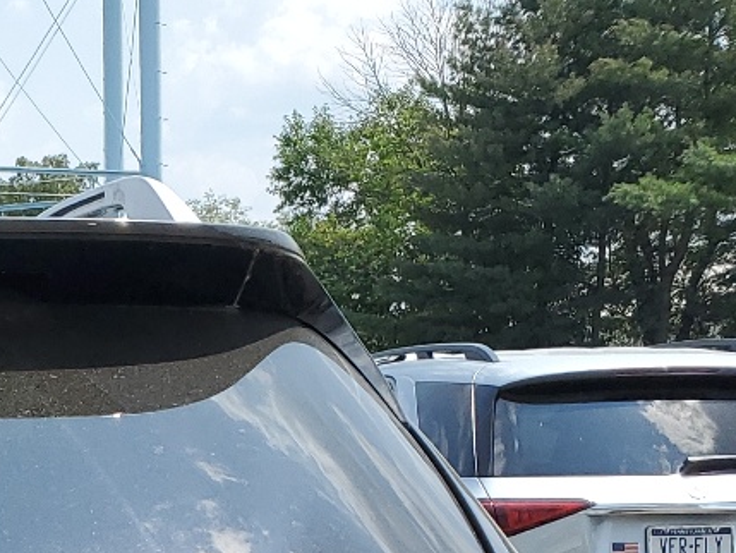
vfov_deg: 13.7
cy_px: 993
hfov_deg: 18.5
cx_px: -280
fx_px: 2063
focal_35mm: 97
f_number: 1.5
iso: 50
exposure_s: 1/2500
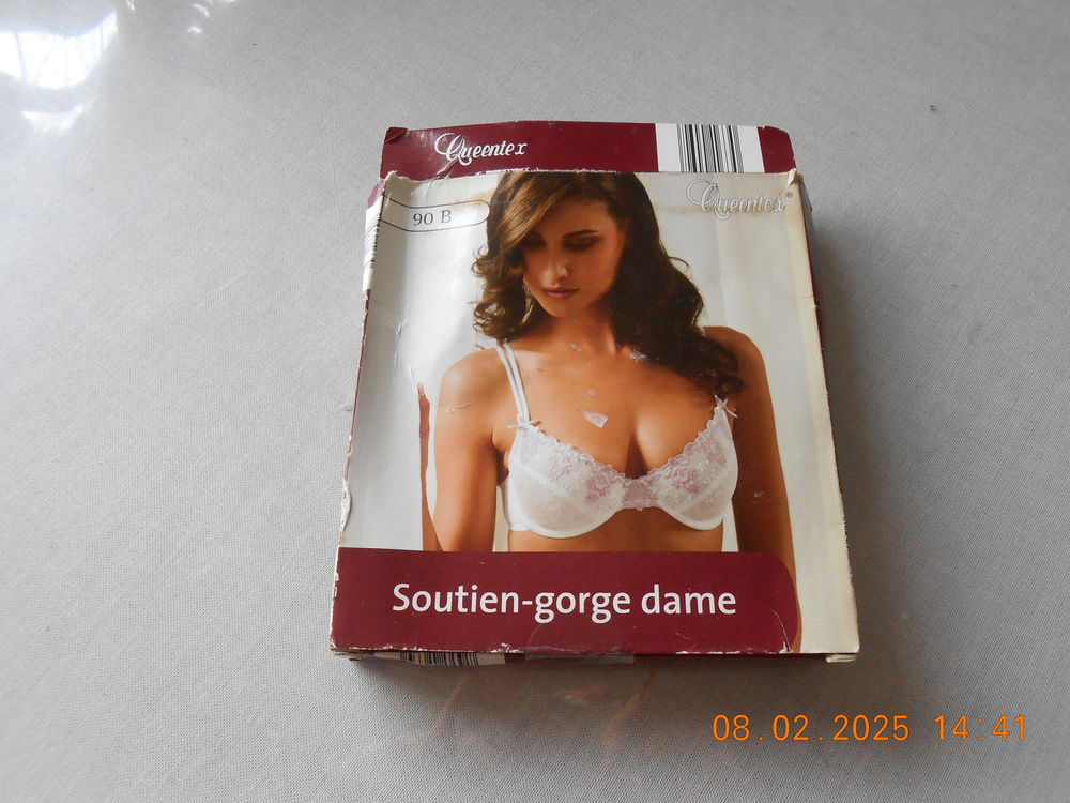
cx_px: 535
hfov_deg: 67.3
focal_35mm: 26
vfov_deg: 53.1
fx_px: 804
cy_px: 402
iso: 250
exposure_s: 1/30
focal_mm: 4.6
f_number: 3.5
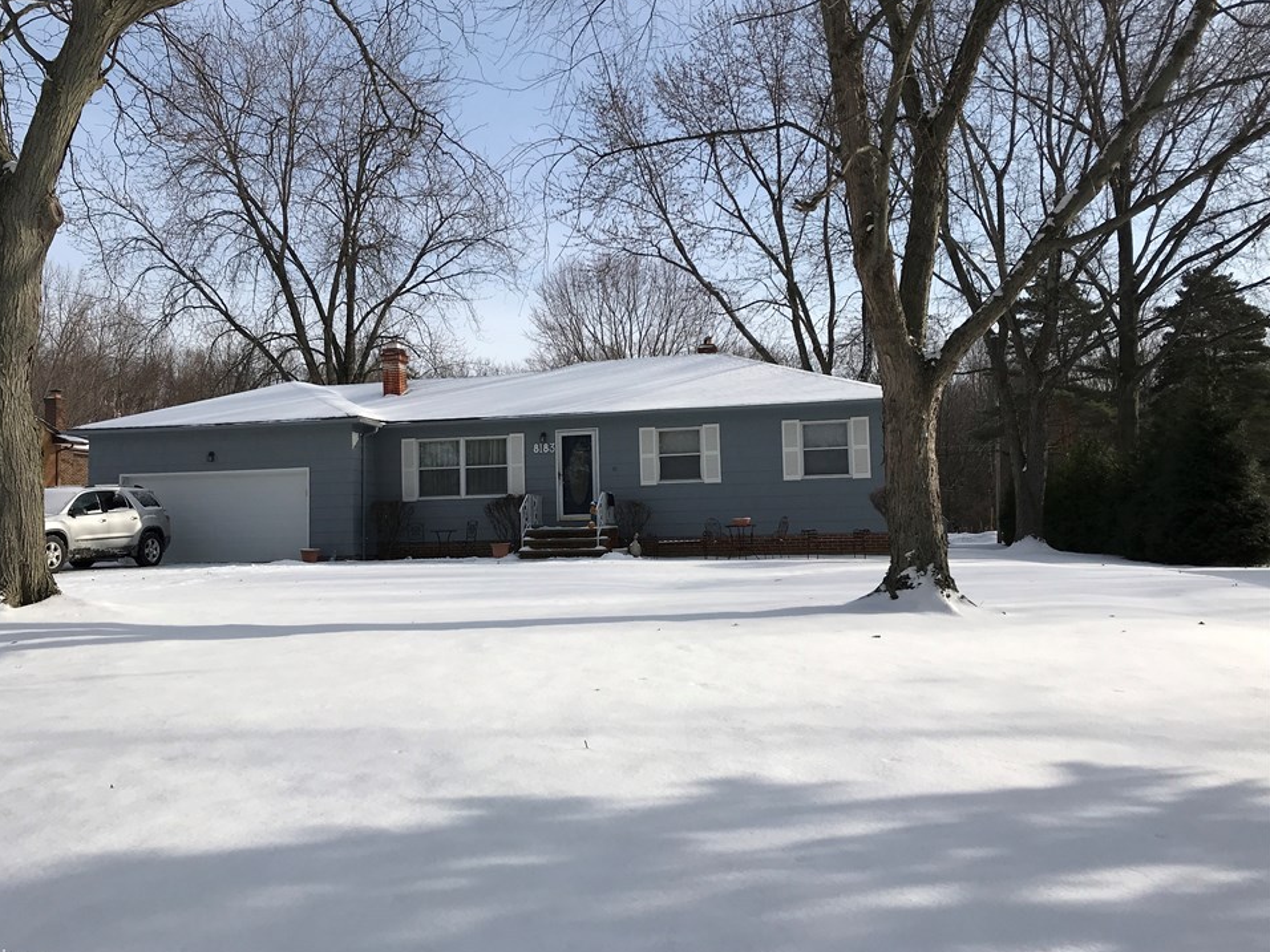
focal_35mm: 30
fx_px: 1101
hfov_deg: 59.9
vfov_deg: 46.8
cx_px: 591
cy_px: 473
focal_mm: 3.99
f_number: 1.8
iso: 20
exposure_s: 1/3831
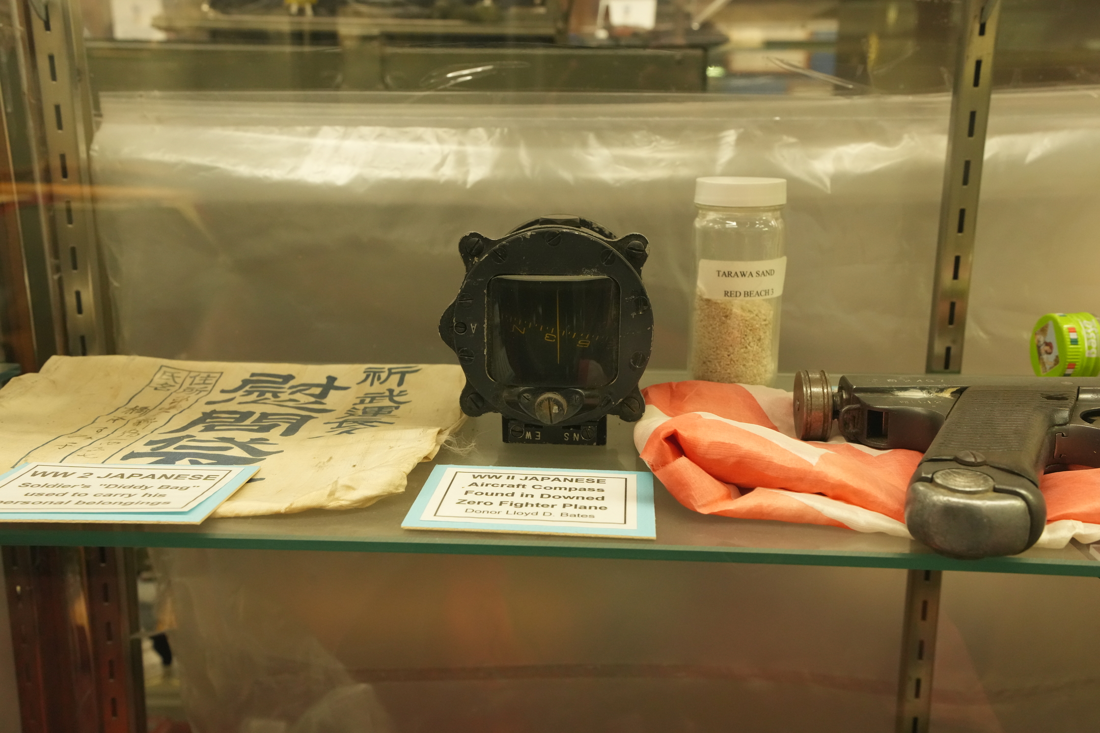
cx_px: 550
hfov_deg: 54.4
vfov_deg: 37.9
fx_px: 1069
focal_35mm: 35
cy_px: 366
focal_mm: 35
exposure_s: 1/40
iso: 4000
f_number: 9
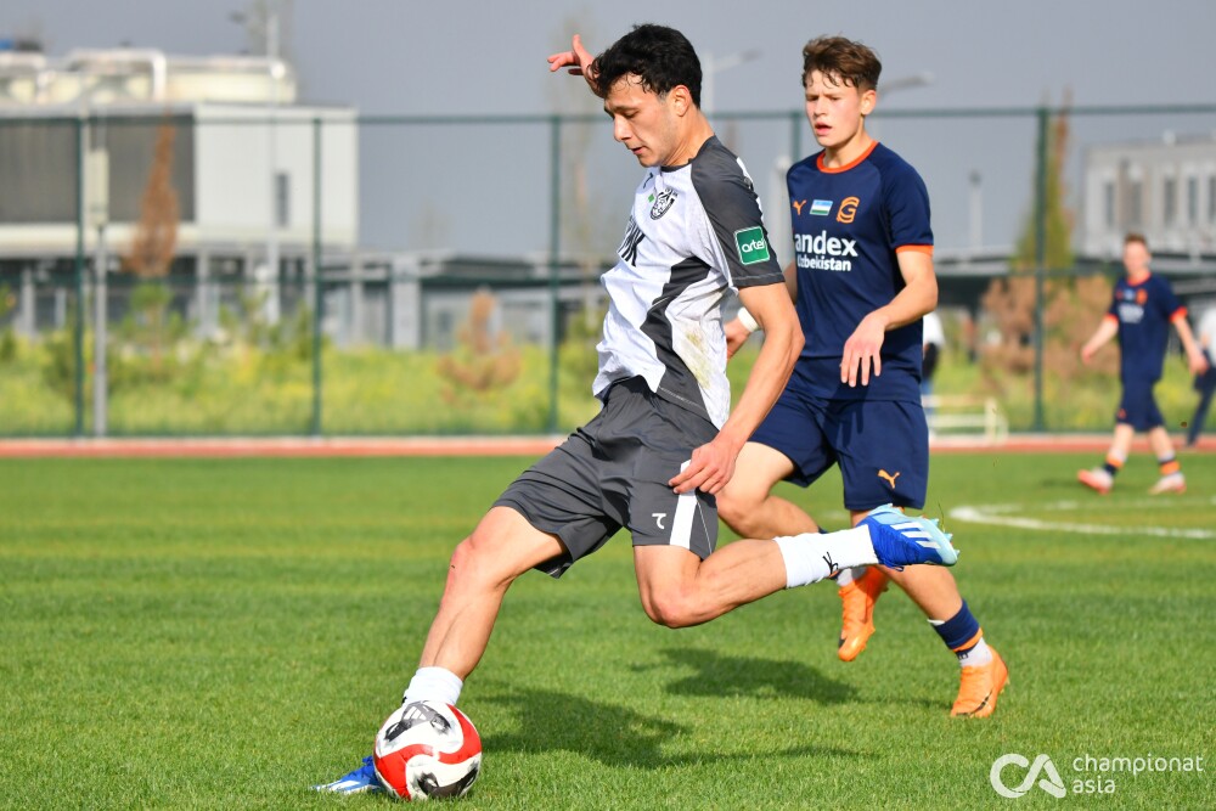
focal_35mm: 165
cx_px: 608
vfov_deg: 8.3
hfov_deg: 12.5
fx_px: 5574
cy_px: 406
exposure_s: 1/6400
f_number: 5
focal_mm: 165
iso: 800
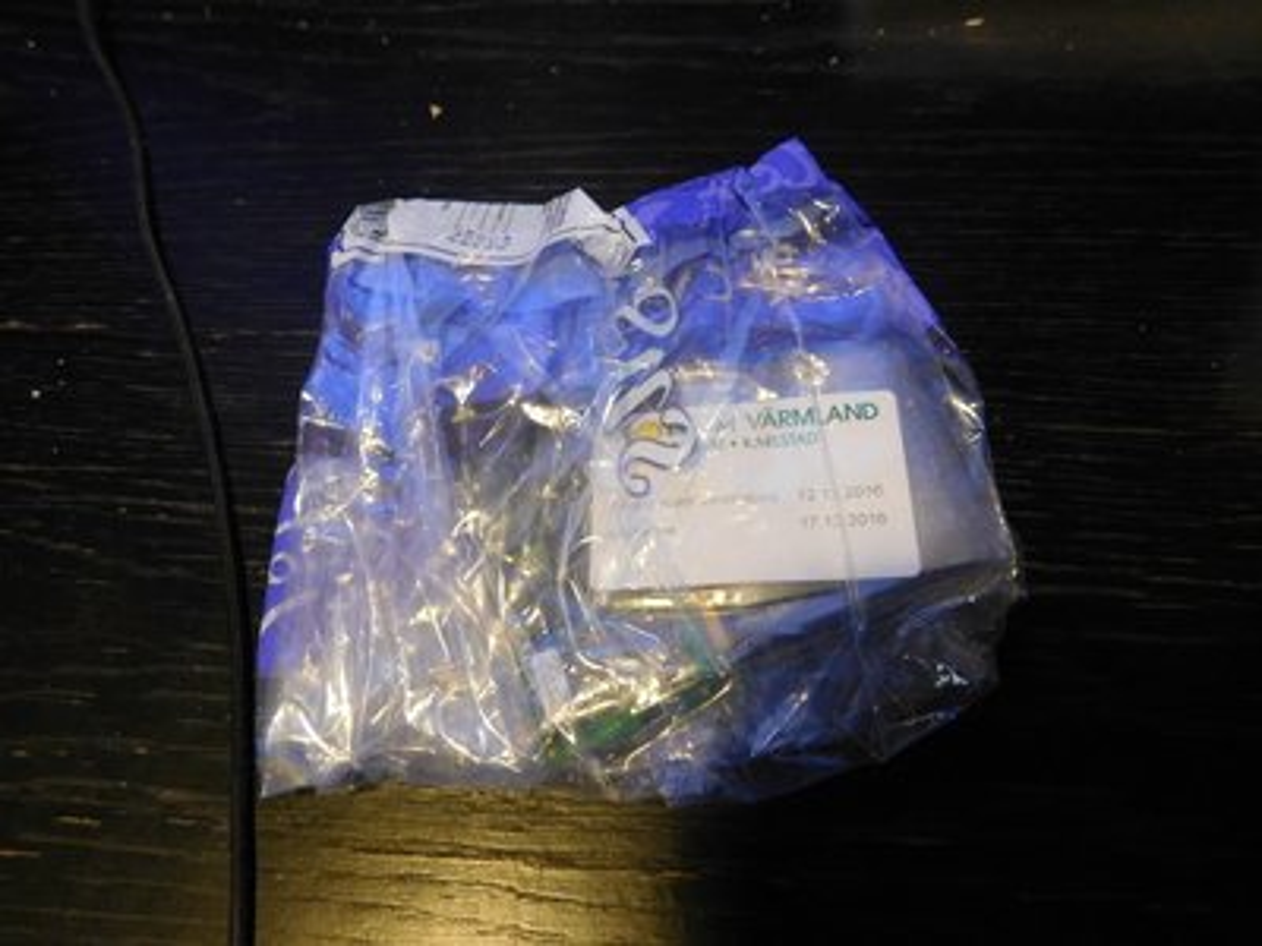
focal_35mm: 23
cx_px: 631
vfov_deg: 58.9
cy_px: 473
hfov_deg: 73.9
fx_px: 839
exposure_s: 1/13
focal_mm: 4
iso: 400
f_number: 3
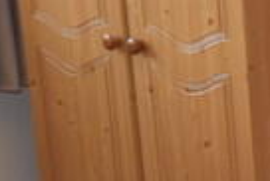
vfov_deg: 9.4
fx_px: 1102
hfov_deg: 12.6
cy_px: 69
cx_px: 506
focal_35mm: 147
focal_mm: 13
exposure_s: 1/100
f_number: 5
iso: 800
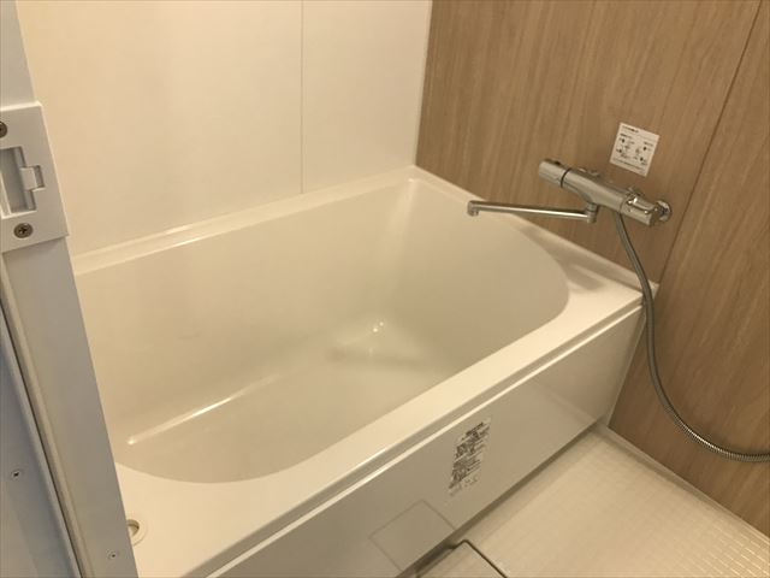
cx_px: 385
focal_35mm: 28
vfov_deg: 49.7
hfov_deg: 63.4
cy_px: 289
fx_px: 623
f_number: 1.8
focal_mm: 3.99
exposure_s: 1/20
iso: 40
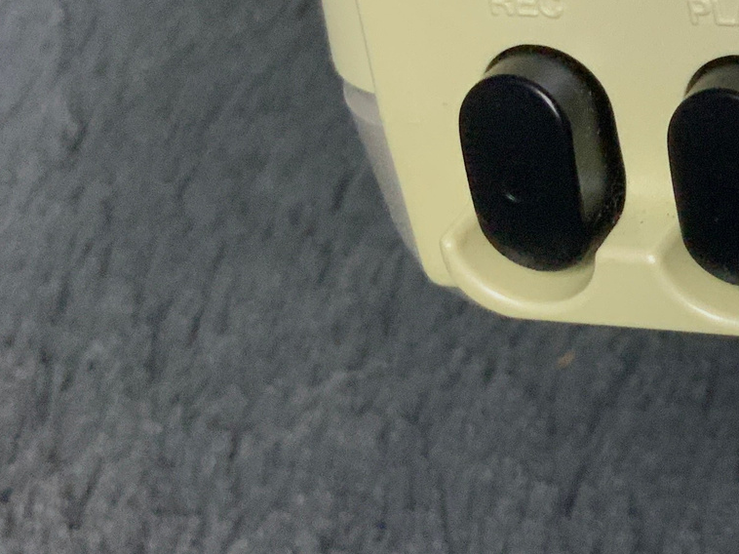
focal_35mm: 98
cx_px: 1125
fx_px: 2091
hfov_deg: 17.8
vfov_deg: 15.0
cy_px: 91
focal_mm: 3
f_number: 1.8
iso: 64
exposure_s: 1/100
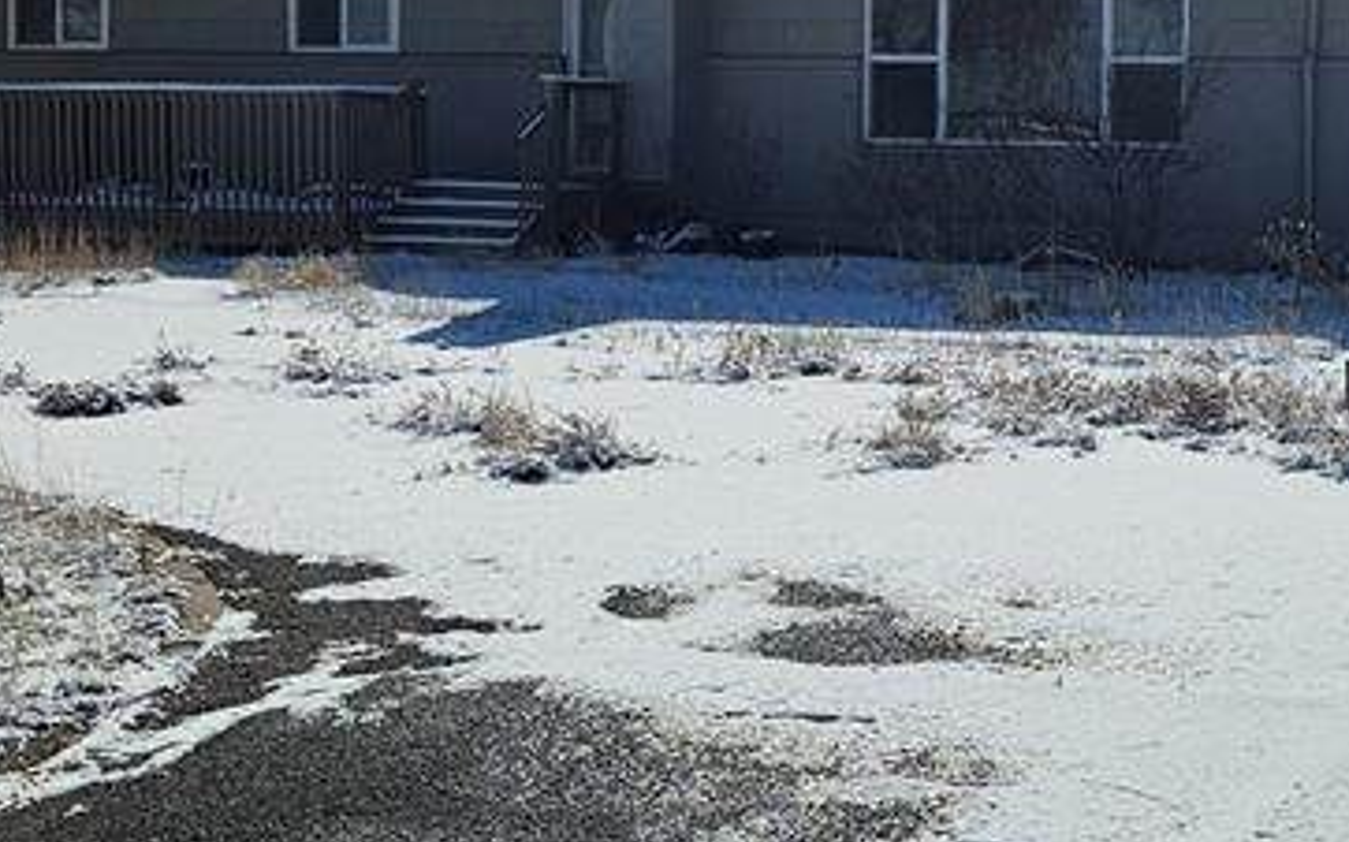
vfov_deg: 18.7
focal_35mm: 69
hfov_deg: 29.0
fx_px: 2536
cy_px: 196
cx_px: 1111
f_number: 1.8
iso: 25
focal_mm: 5.4
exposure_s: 1/7800
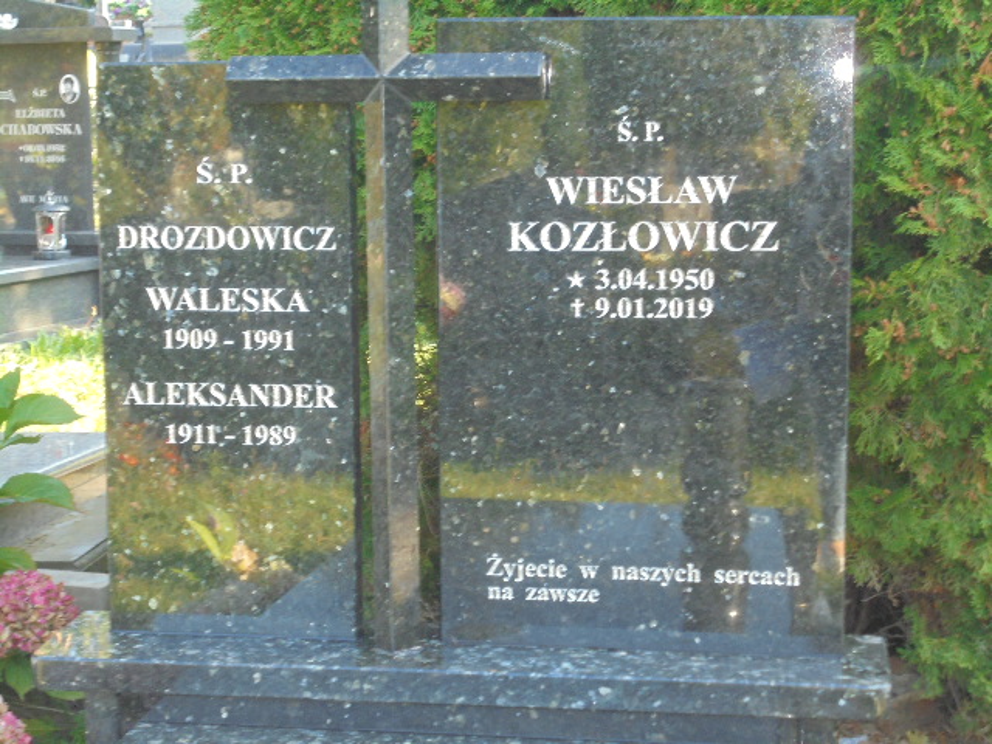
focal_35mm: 73
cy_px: 372
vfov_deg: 20.2
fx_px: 2092
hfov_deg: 26.7
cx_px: 496
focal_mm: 13.1
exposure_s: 1/30
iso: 250
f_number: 6.1
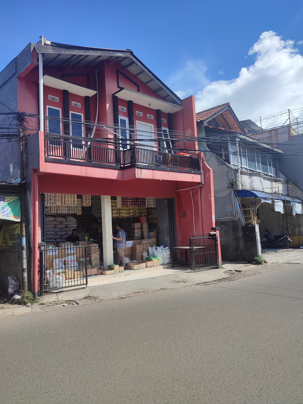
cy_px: 202
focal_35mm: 25
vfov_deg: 69.4
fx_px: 292
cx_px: 152
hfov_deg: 54.9
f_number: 1.9
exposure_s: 1/1029
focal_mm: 6.04
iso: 50
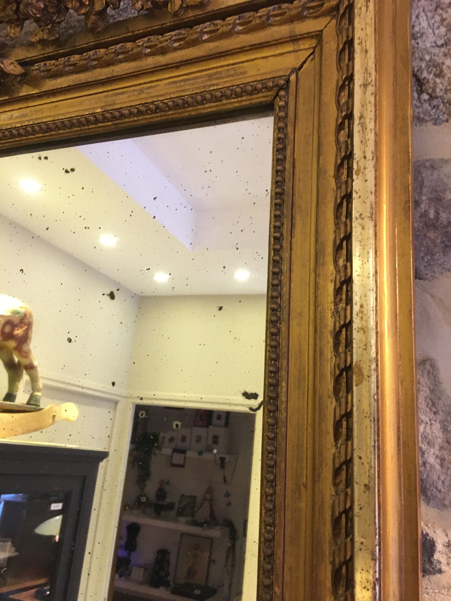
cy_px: 300
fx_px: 504
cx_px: 226
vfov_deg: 61.7
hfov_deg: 48.2
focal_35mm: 29
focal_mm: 4.15
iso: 200
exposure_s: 1/25
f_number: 2.2
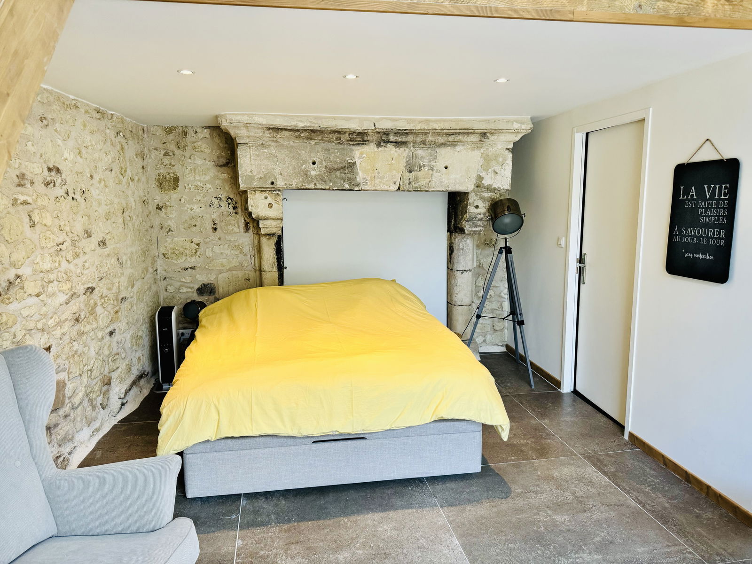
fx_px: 521
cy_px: 282
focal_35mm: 24
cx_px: 376
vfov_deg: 56.8
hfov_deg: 71.6
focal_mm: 6.76
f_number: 1.78
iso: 200
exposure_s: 1/121
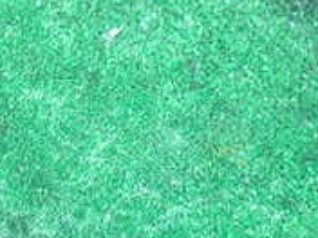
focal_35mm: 85
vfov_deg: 15.6
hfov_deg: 19.8
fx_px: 781
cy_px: 389
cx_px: -164
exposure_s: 1/30
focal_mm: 4.5
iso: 250
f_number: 2
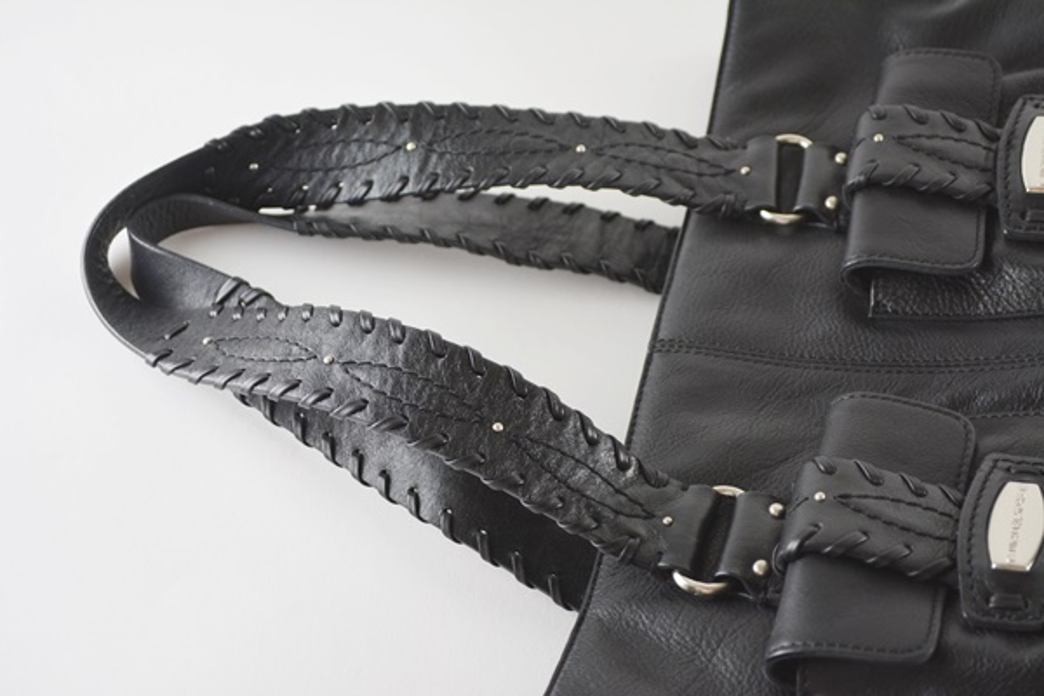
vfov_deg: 20.2
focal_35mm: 68
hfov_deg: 29.9
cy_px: 348
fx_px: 1957
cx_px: 522
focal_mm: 45
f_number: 5.6
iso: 400
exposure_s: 1/125
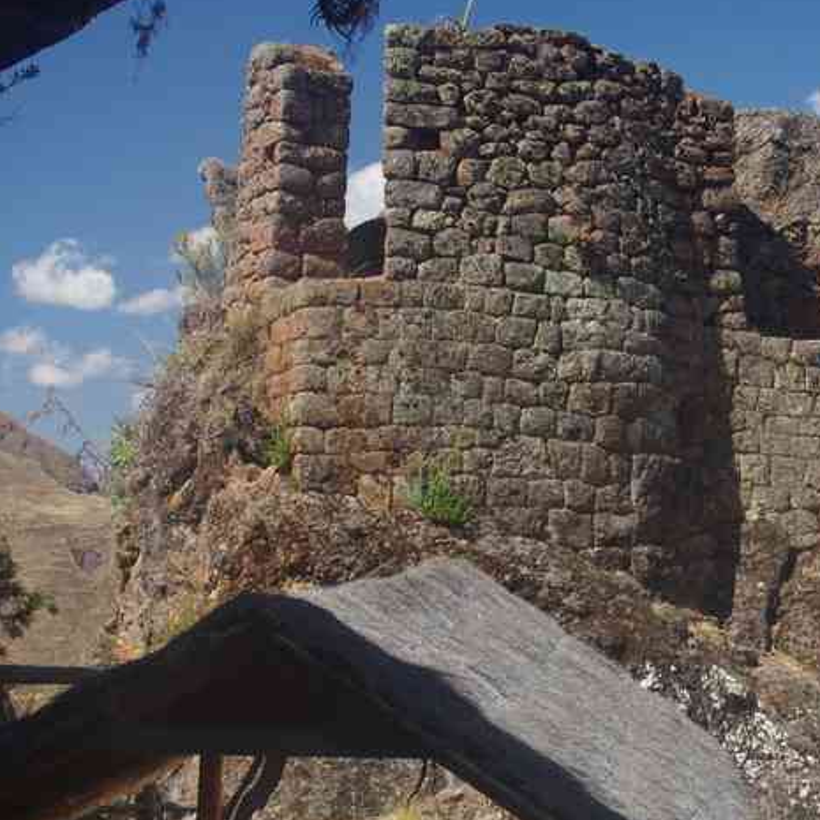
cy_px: 406
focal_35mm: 96
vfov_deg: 18.1
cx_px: 794
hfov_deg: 17.7
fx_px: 2571
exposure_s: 1/60
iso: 200
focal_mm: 35
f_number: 11
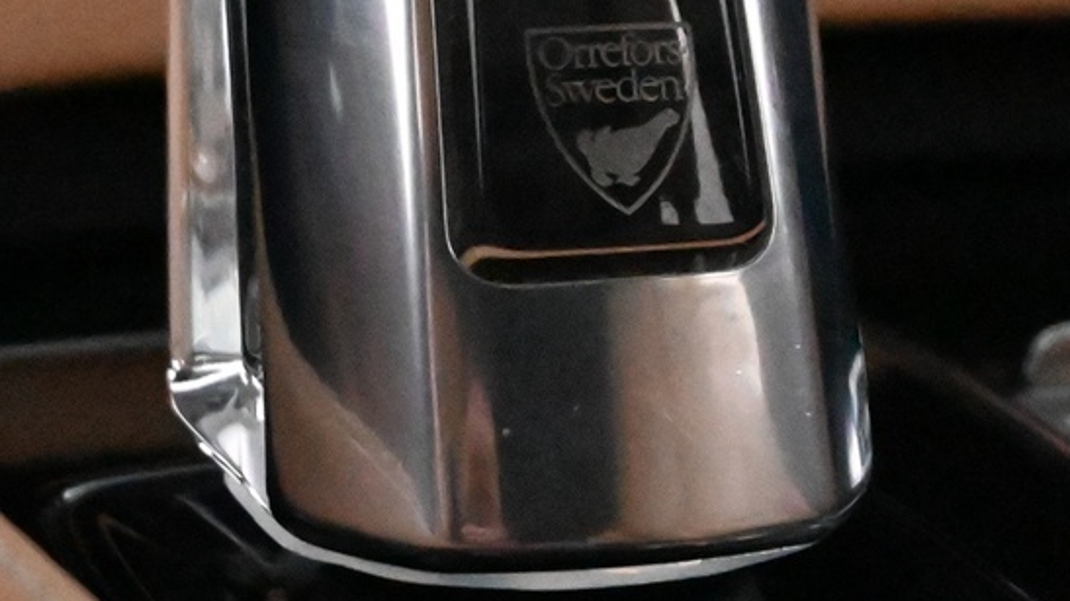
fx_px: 5942
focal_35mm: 210
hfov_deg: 10.3
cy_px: 149
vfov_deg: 5.8
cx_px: 540
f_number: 6
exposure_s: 1/80
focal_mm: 45
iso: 20000
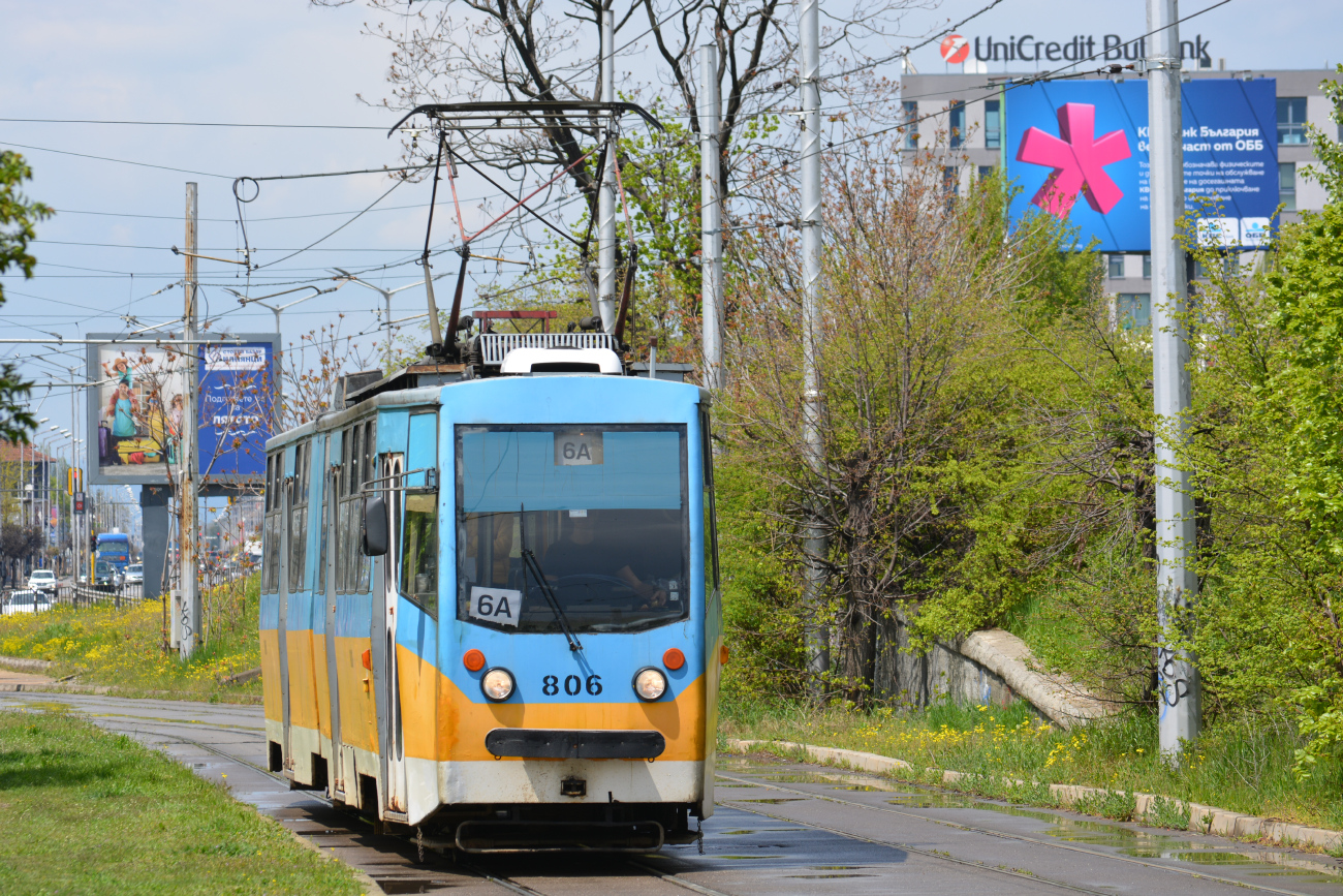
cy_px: 448
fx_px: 5596
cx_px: 672
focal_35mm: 150
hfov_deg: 13.7
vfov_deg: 9.2
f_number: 8
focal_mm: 100
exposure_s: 1/250
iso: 125
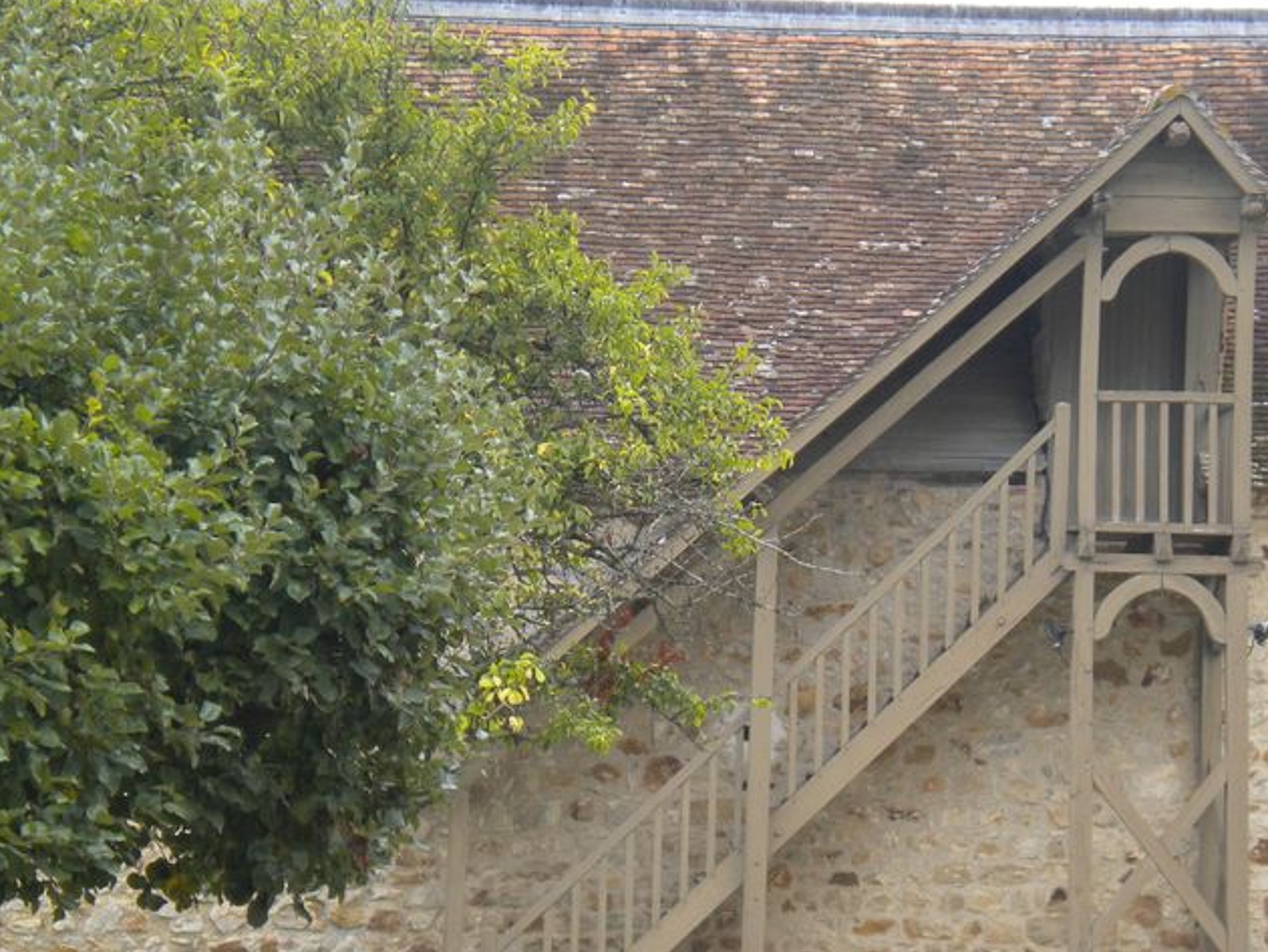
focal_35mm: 117
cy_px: 626
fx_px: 4287
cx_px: 856
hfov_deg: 16.8
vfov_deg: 12.7
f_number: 5.1
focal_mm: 14.3
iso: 113
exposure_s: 1/126
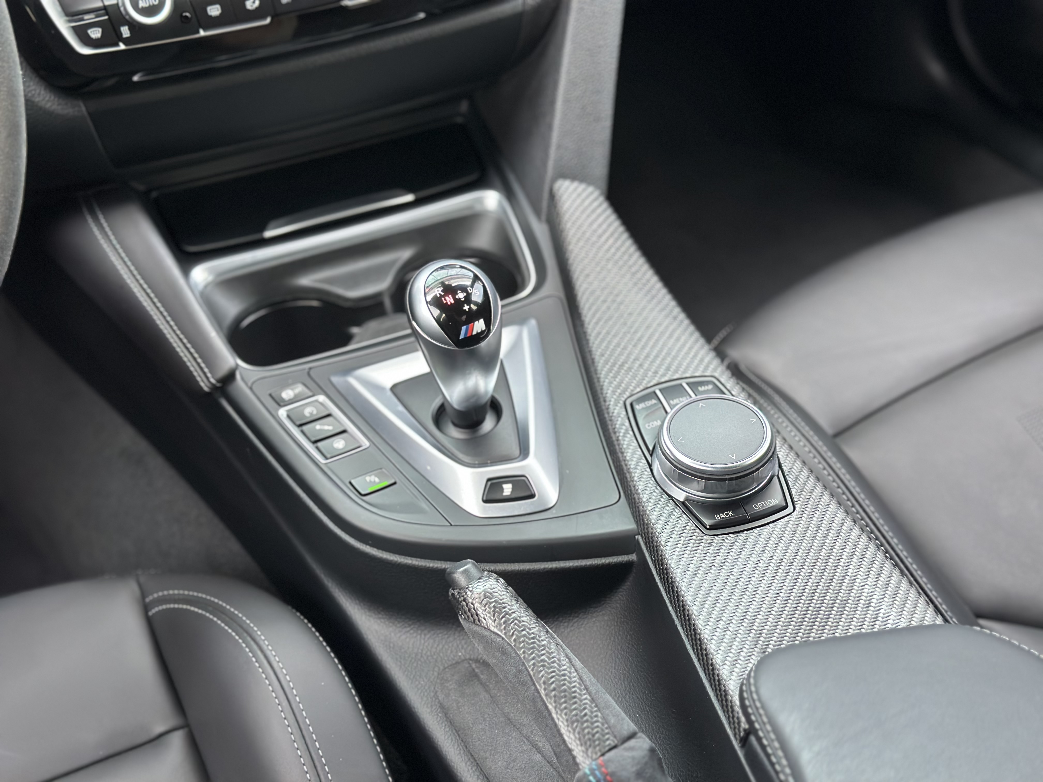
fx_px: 1446
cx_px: 522
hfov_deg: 39.7
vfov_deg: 30.3
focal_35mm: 48
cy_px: 391
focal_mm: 6.86
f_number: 1.78
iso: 250
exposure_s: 1/45
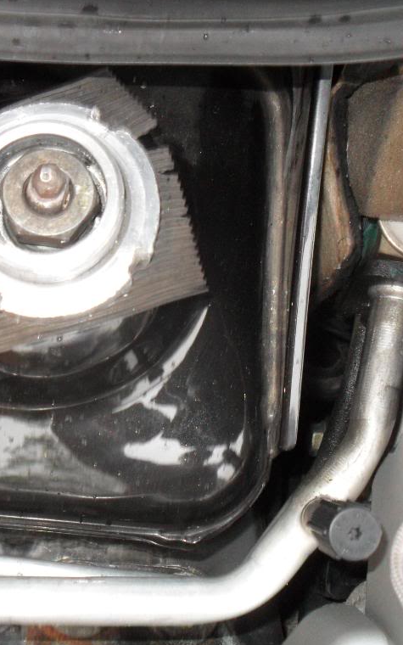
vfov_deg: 40.3
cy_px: 322
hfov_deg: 25.6
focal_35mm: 50
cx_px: 105
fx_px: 879
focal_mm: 6.3
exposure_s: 1/45
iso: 200
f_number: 3
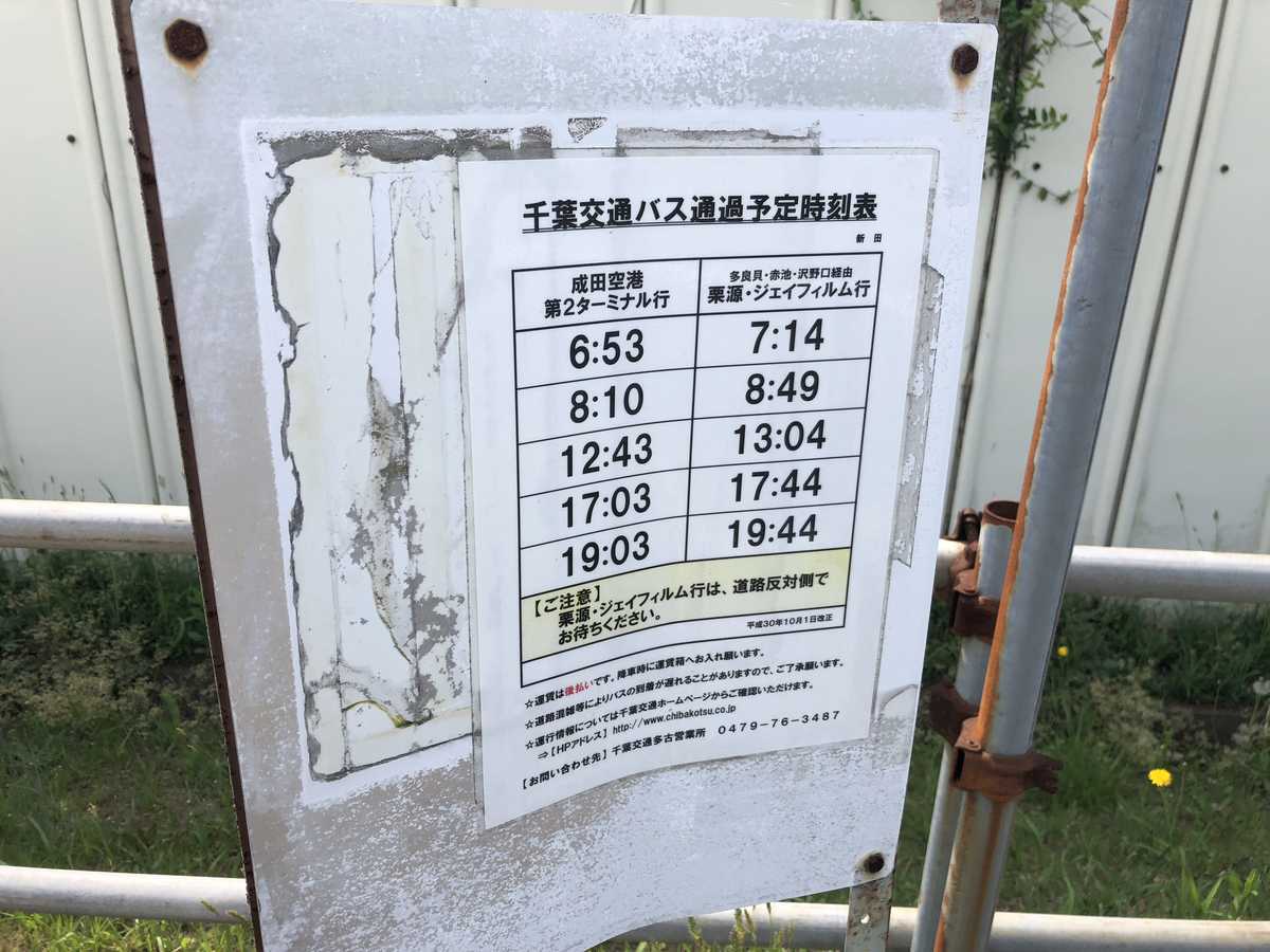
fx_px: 1064
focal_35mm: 29
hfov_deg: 61.7
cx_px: 635
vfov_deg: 48.2
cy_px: 476
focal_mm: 3.99
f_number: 1.8
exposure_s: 1/1171
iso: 20
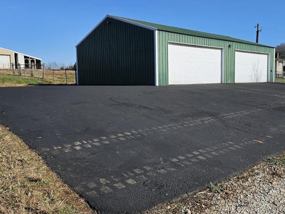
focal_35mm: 33
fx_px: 272
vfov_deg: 42.9
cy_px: 101
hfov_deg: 55.2
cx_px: 161
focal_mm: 6.3
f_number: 1.7
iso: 16
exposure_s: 1/1445
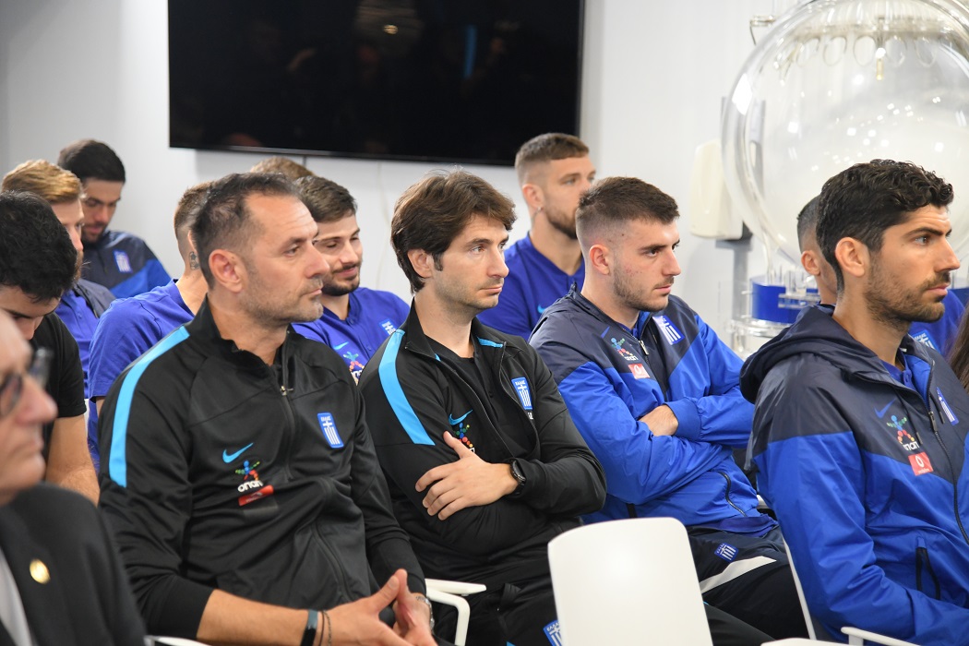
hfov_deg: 20.8
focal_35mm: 98
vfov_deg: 14.0
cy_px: 323
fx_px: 2638
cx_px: 484
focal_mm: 98
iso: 4000
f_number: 4
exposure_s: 1/320
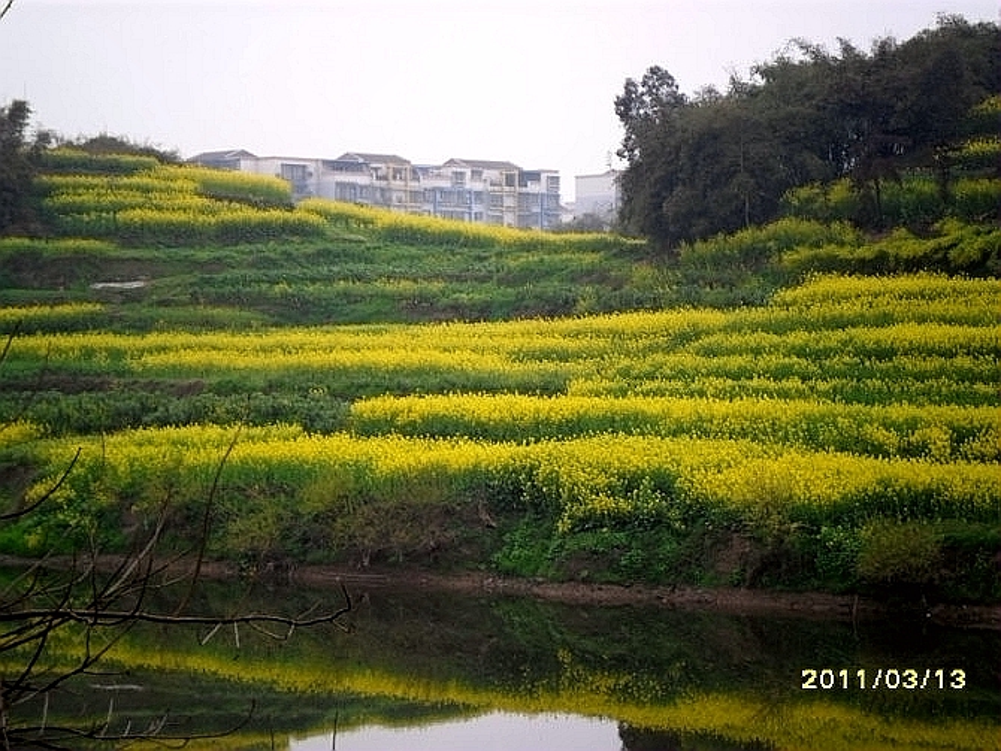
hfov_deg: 18.2
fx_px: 3124
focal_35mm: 108
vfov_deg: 13.7
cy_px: 376
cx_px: 500
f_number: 5
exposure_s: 1/90
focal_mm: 19.6
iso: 100
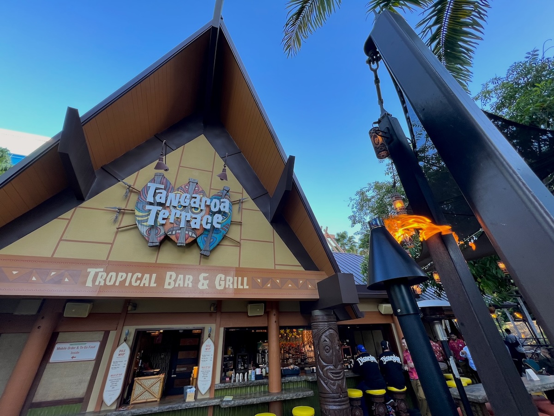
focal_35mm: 13
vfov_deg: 89.9
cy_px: 208
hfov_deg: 106.2
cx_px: 277
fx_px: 208
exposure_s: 1/99
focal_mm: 1.57
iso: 50
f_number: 1.8
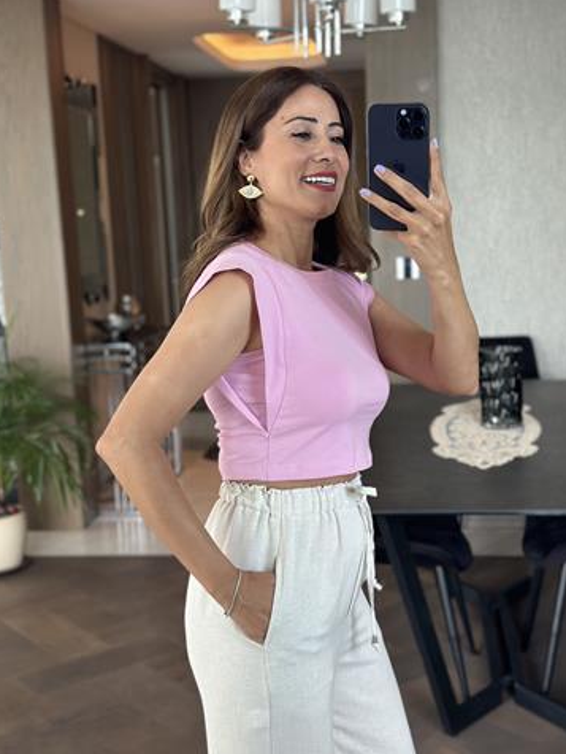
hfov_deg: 28.6
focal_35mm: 51
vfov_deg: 37.5
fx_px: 1112
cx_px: 293
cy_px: 369
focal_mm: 6.86
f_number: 1.78
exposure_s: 1/60
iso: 160
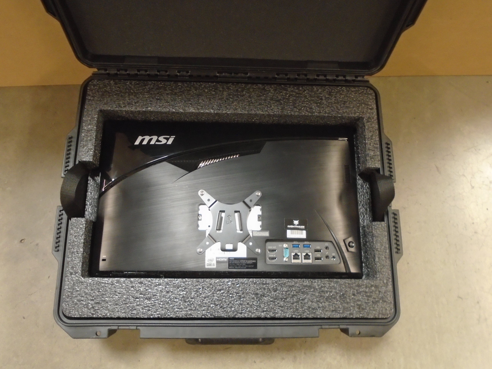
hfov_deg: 67.3
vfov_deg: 53.1
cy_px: 184
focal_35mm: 26
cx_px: 246
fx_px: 370
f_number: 3.2
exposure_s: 1/13
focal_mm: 4.6
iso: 400
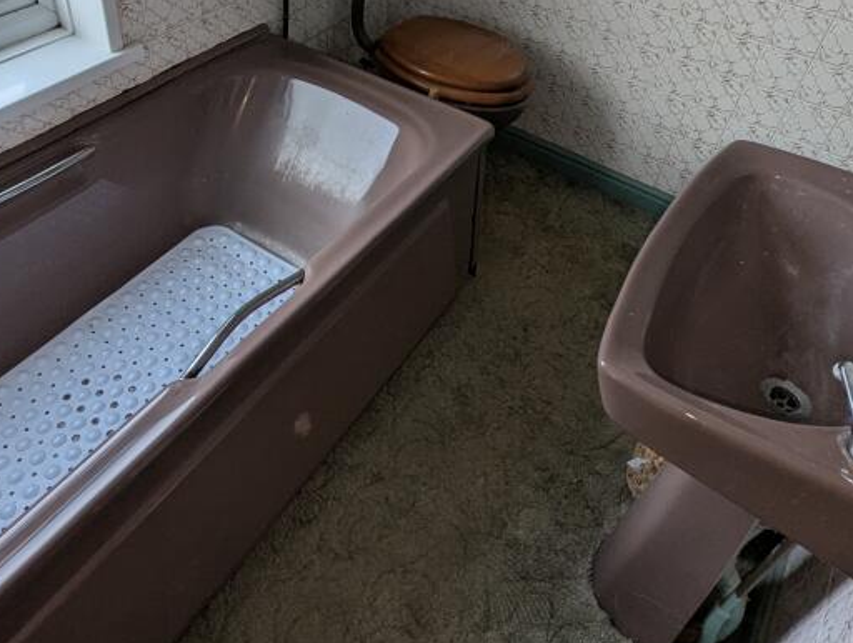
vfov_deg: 50.9
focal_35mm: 26
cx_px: 348
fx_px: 642
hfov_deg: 66.7
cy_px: 157
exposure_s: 1/116
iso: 83
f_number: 2.2
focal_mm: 1.95
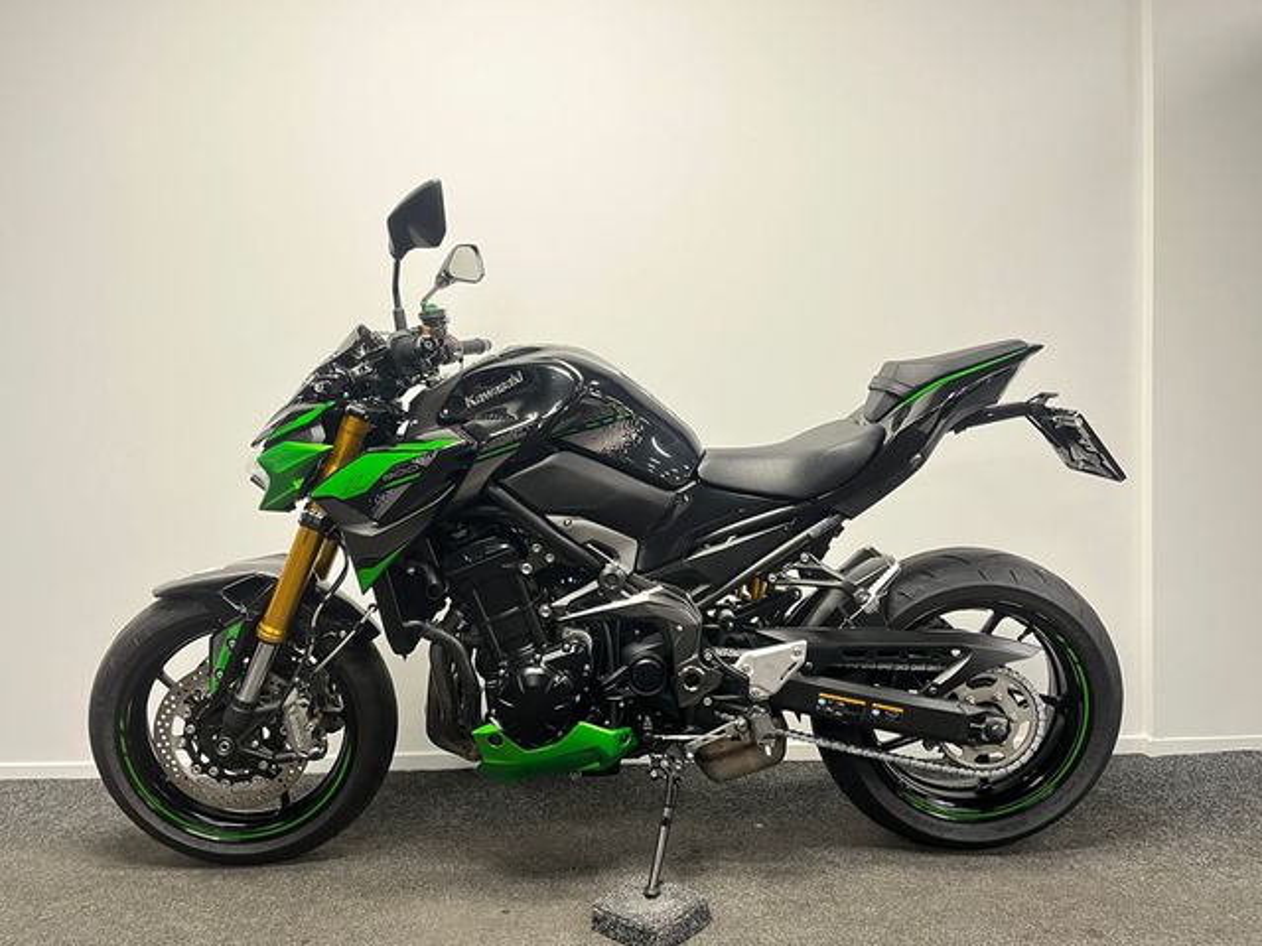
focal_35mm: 26
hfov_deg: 67.3
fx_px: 948
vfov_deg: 53.1
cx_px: 631
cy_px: 473
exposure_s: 1/33
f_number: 1.6
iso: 400
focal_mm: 5.1
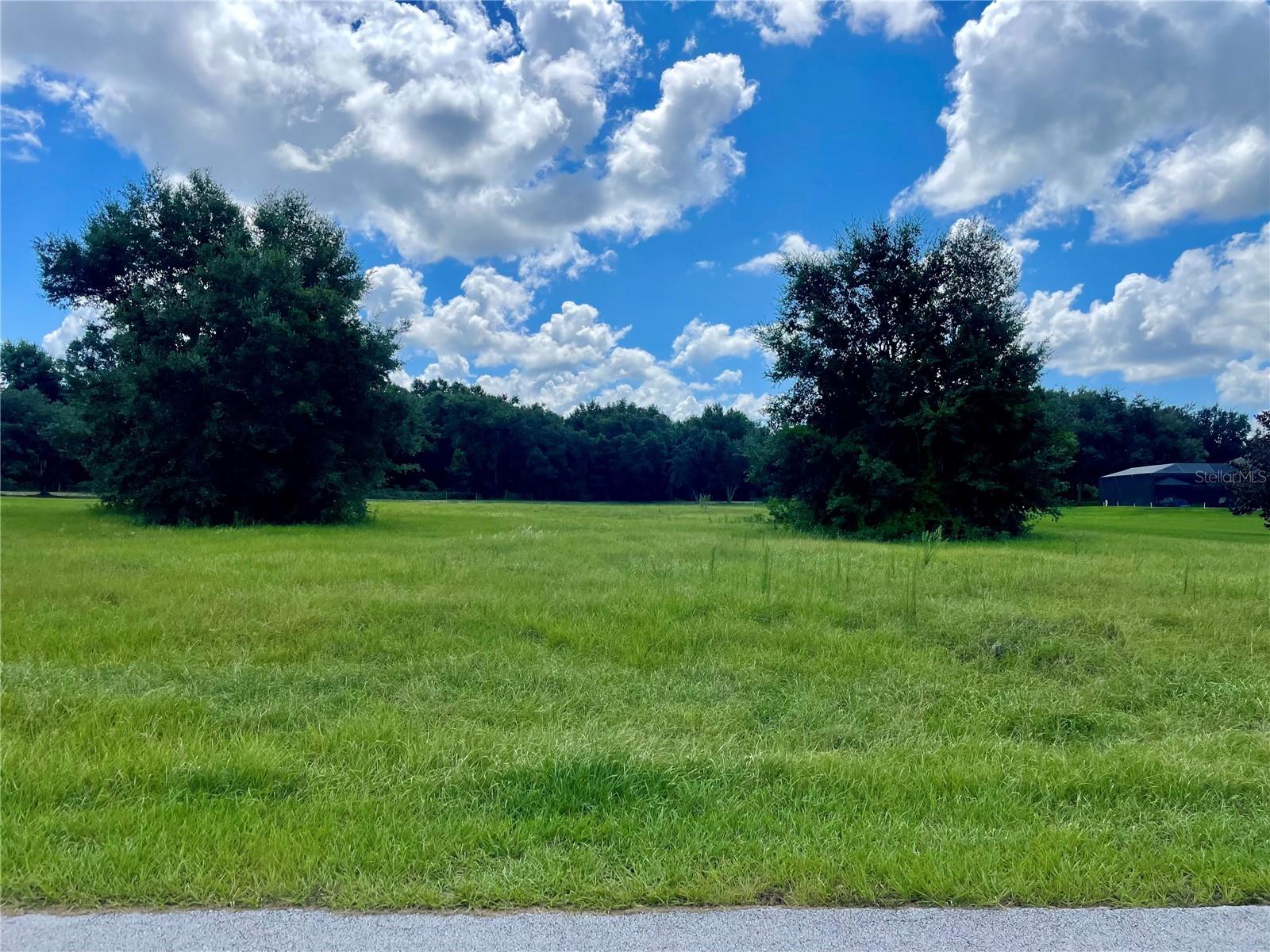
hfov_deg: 67.3
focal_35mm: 26
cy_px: 476
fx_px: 954
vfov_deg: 53.1
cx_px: 635
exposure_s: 1/4831
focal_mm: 4.2
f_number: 1.6
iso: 32
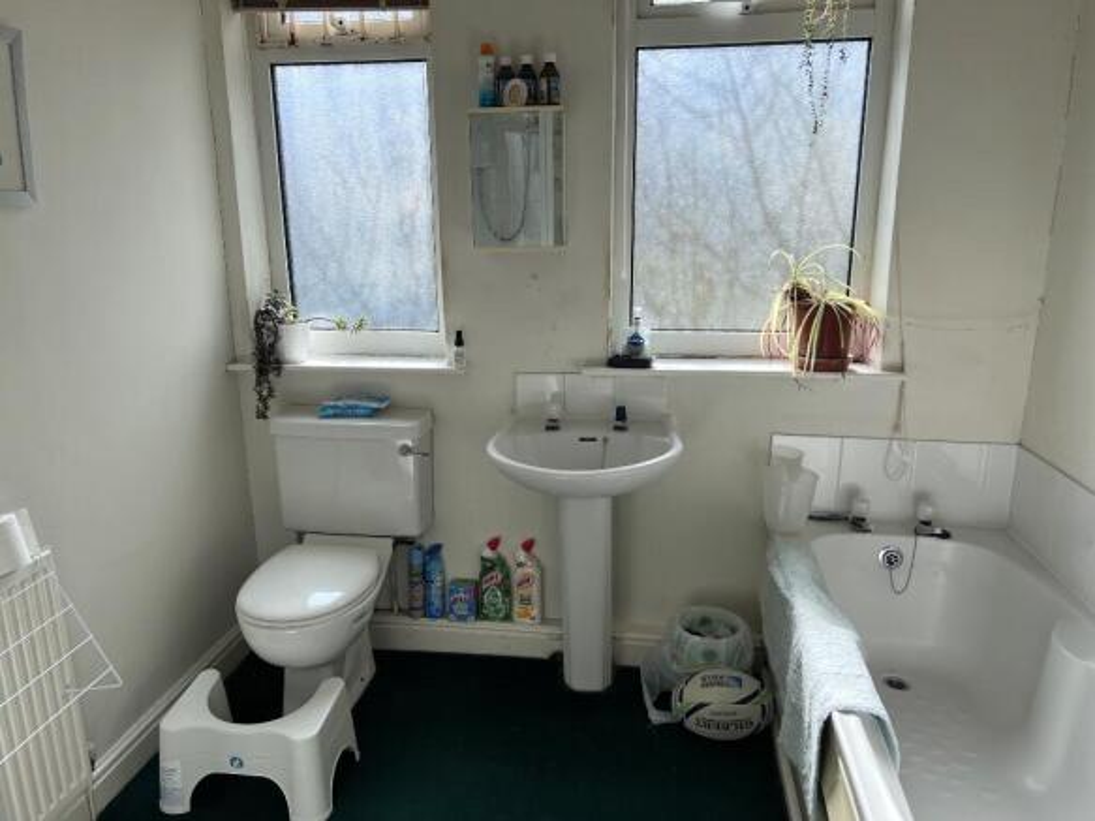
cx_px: 548
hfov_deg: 67.3
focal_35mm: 26
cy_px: 410
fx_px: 822
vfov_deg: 53.0
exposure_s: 1/1311
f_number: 1.5
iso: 50
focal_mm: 5.7
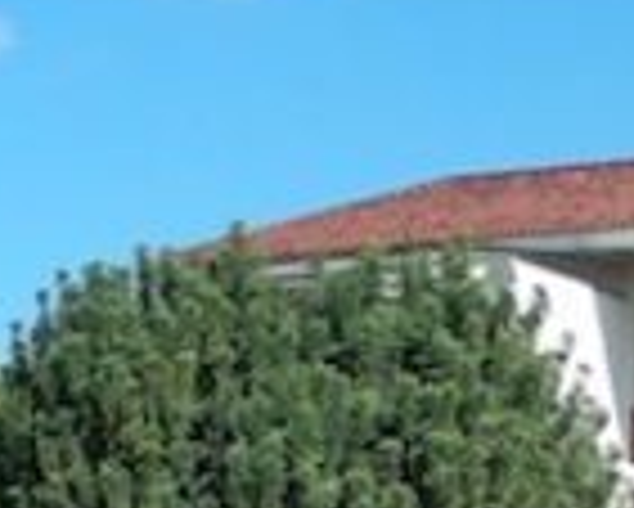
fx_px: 3155
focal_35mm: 168
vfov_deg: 9.1
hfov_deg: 11.4
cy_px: 652
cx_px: 573
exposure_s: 1/565
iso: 70
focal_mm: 6.3
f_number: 4
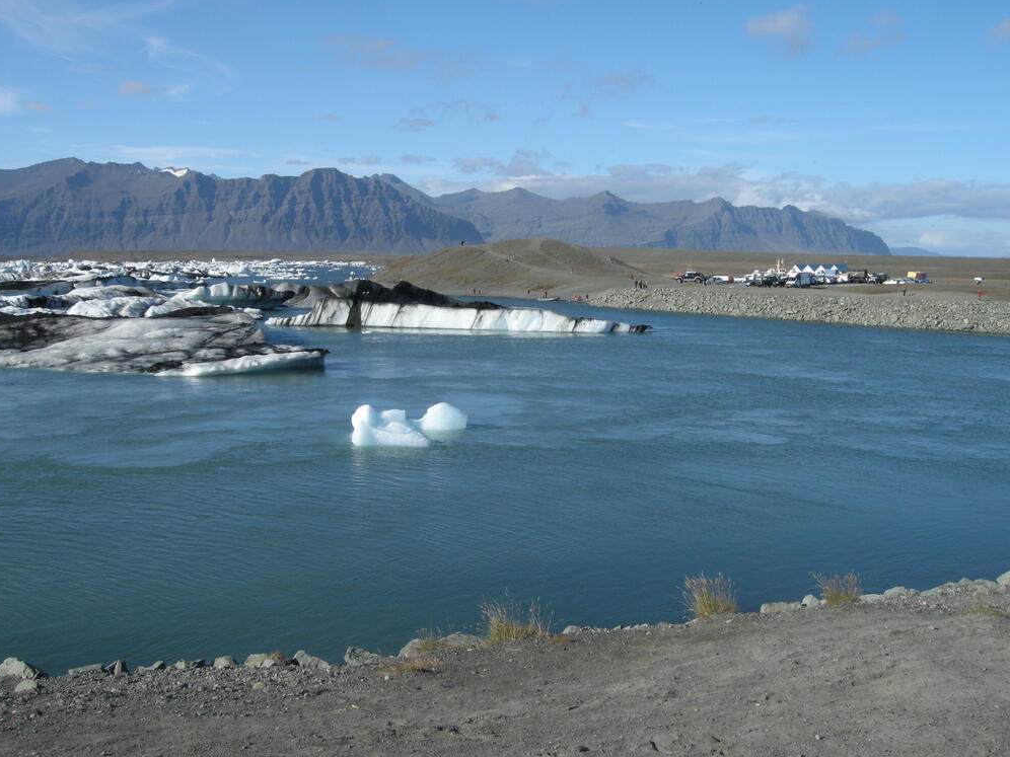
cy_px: 369
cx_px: 507
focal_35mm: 36
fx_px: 1050
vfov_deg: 39.7
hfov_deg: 51.4
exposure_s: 1/298
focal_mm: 7.5
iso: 100
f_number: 6.8
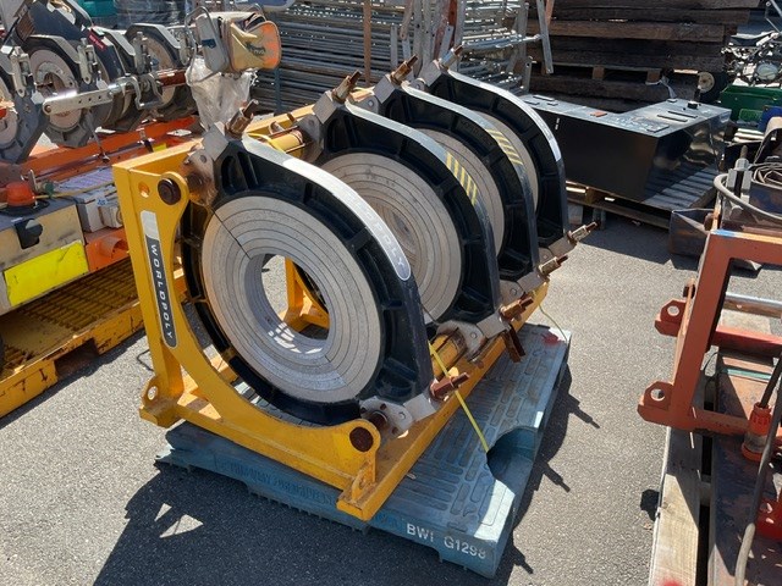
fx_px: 655
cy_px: 293
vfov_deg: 48.2
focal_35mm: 29
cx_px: 391
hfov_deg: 61.7
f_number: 1.8
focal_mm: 3
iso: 16
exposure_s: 1/749
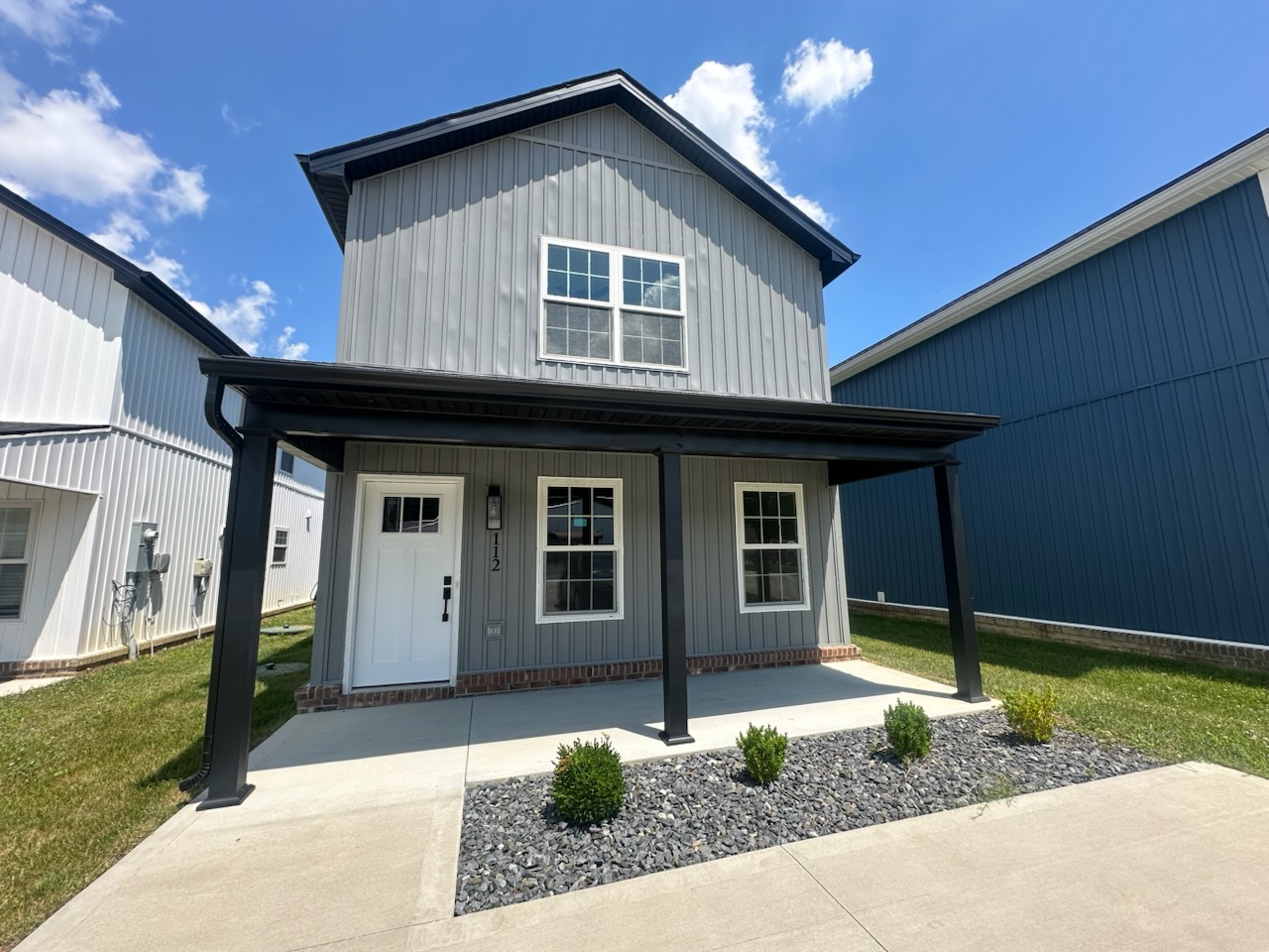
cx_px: 634
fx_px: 513
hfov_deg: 102.1
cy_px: 476
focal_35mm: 14
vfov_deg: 85.7
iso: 40
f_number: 2.2
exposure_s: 1/868
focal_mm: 2.22
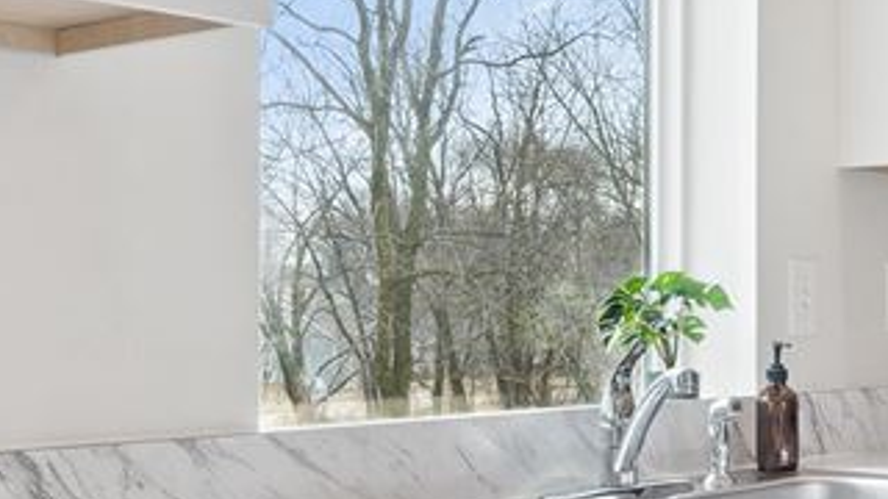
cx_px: 766
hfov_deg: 30.3
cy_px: 279
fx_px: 1578
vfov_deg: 18.0
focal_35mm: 67
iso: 400
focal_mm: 16
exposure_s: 1/20
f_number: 10
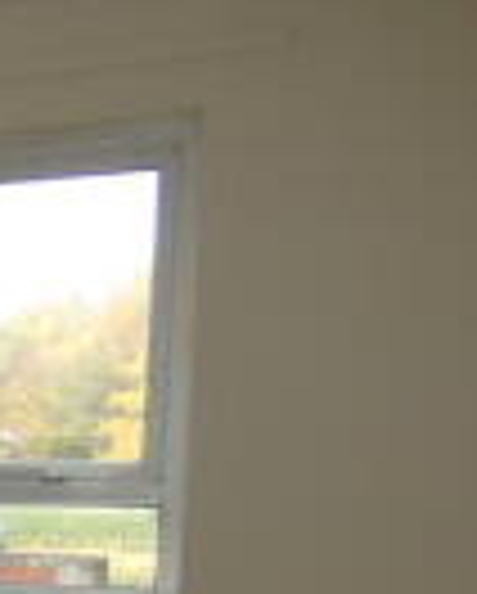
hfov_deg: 12.4
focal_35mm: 86
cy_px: 614
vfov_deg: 21.3
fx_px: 1514
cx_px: -785
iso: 80
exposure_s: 1/60
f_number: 2.8
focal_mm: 3.6
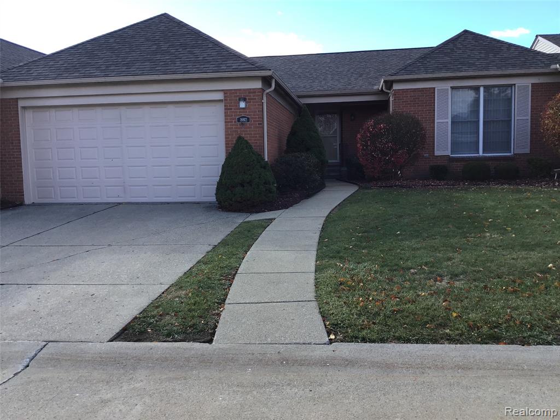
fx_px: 502
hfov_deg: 58.4
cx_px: 280
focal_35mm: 31
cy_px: 210
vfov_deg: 45.4
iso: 25
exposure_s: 1/379
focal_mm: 3.3
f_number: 2.4
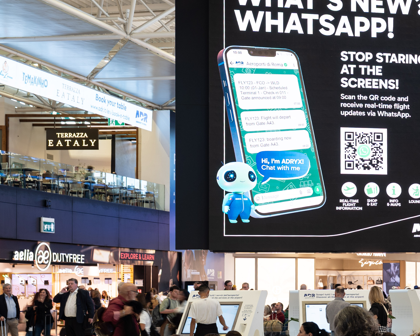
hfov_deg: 22.0
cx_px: 507
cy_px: 188
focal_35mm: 80
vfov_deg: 19.2
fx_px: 994
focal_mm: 35
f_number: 5
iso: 125
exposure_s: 1/8
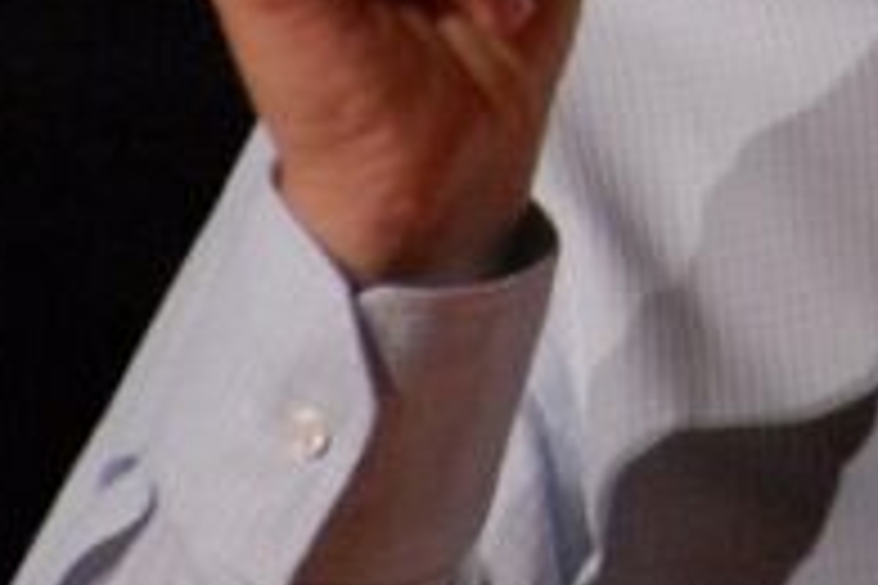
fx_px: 40629
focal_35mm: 1666
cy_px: -626
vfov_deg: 0.8
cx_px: 1423
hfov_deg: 1.2
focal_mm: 240
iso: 1600
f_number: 5.6
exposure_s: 1/80
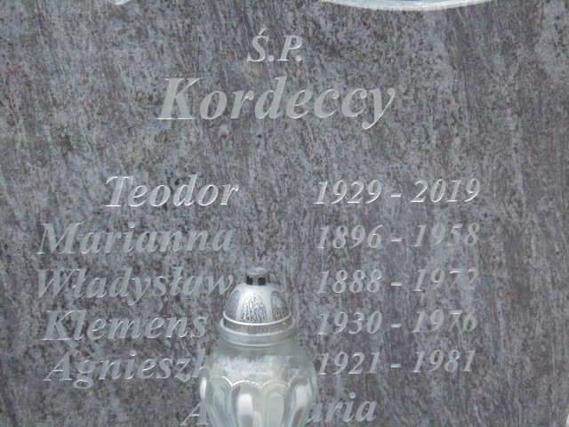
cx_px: 284
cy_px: 214
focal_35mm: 107
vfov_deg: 13.8
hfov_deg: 18.4
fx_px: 1759
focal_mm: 19.2
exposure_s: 1/20
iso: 400
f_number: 5.1
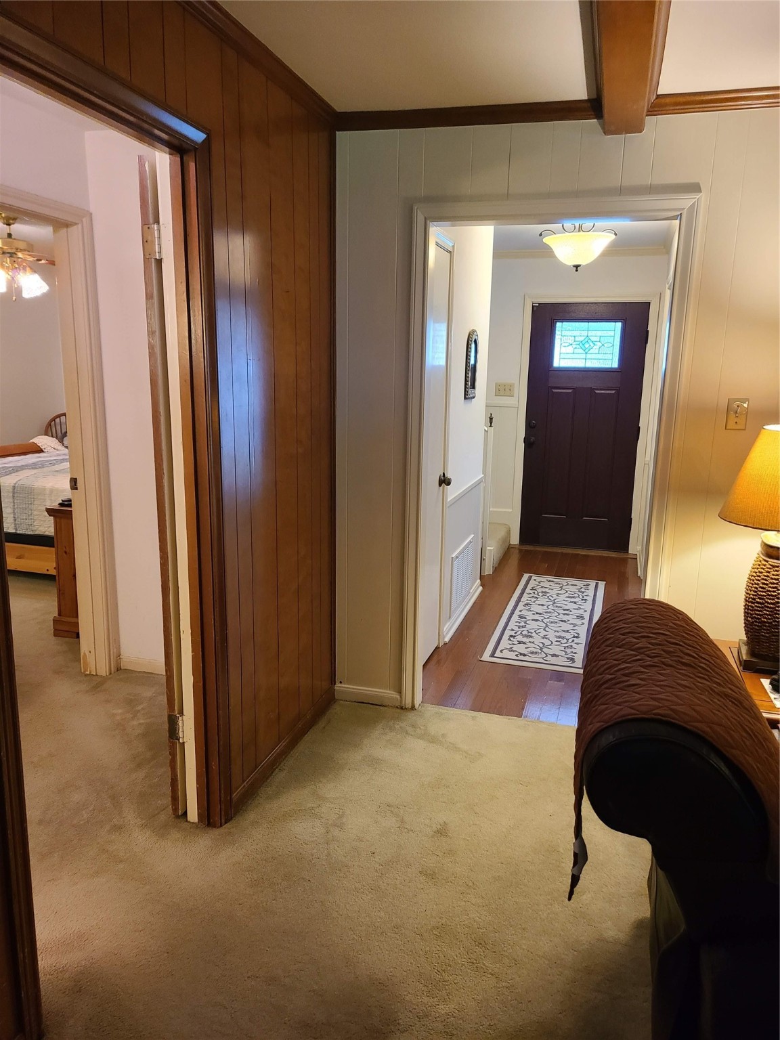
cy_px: 520
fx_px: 781
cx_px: 390
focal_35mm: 26
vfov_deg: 67.3
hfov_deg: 53.1
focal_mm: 5.4
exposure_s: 1/40
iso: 400
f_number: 1.8
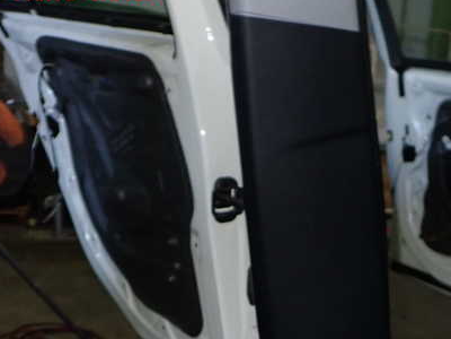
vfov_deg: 31.9
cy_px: 233
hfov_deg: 41.7
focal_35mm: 45
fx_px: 586
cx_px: 284
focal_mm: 5.4
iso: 800
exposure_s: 1/30
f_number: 6.3
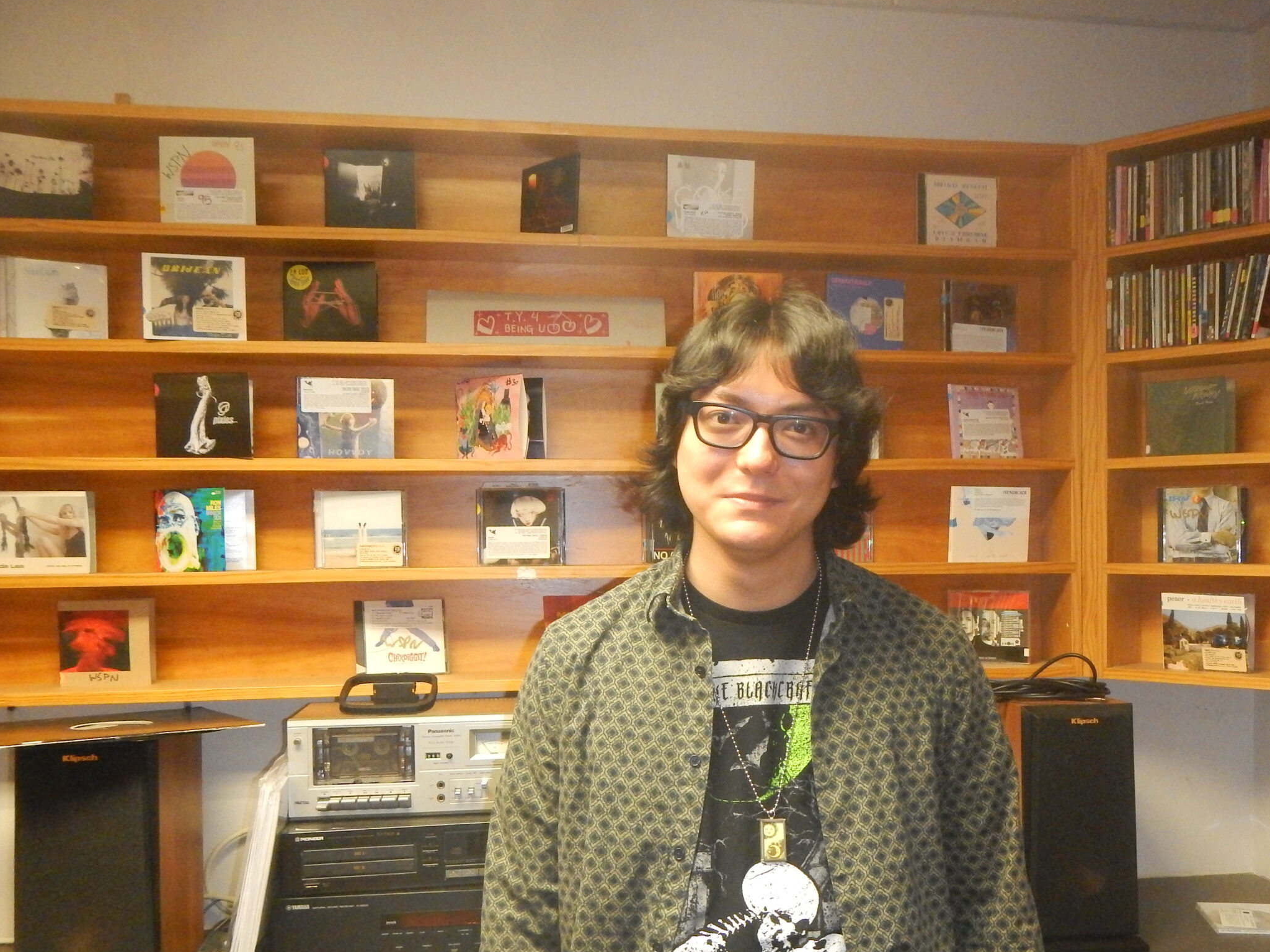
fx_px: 1284
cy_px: 576
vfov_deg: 40.5
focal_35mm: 35
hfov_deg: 52.3
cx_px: 763
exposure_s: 1/15
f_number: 3.9
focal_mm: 5
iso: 800
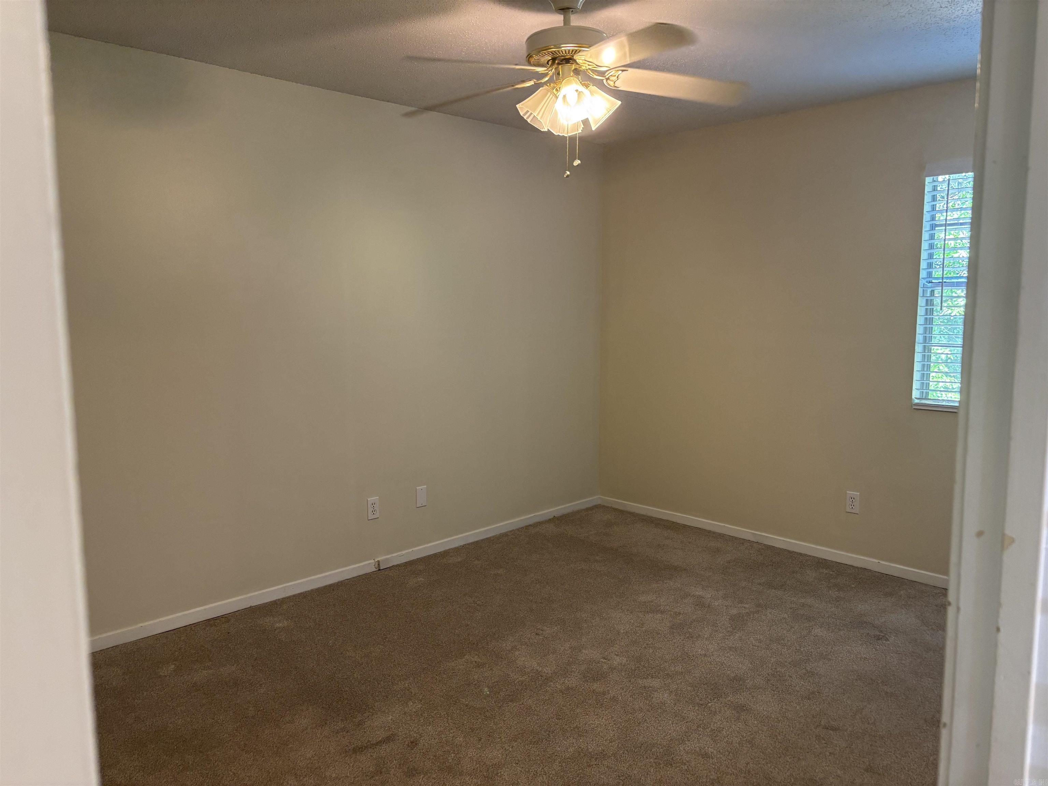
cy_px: 393
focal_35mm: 26
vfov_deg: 53.1
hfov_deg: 67.3
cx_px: 524
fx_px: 787
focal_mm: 5.96
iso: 200
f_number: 1.6
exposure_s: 1/60
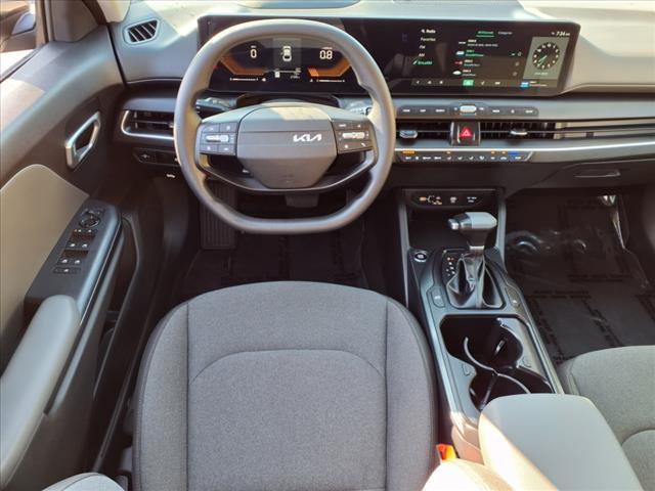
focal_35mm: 27
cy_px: 246
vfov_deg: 51.4
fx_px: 511
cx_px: 328
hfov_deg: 65.3
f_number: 1.9
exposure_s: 1/40
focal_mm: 3.58
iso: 40
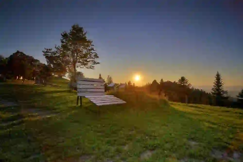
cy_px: 81
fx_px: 122
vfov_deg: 67.4
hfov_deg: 90.0
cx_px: 122
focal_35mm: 18
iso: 200
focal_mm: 18
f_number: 13
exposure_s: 1/20
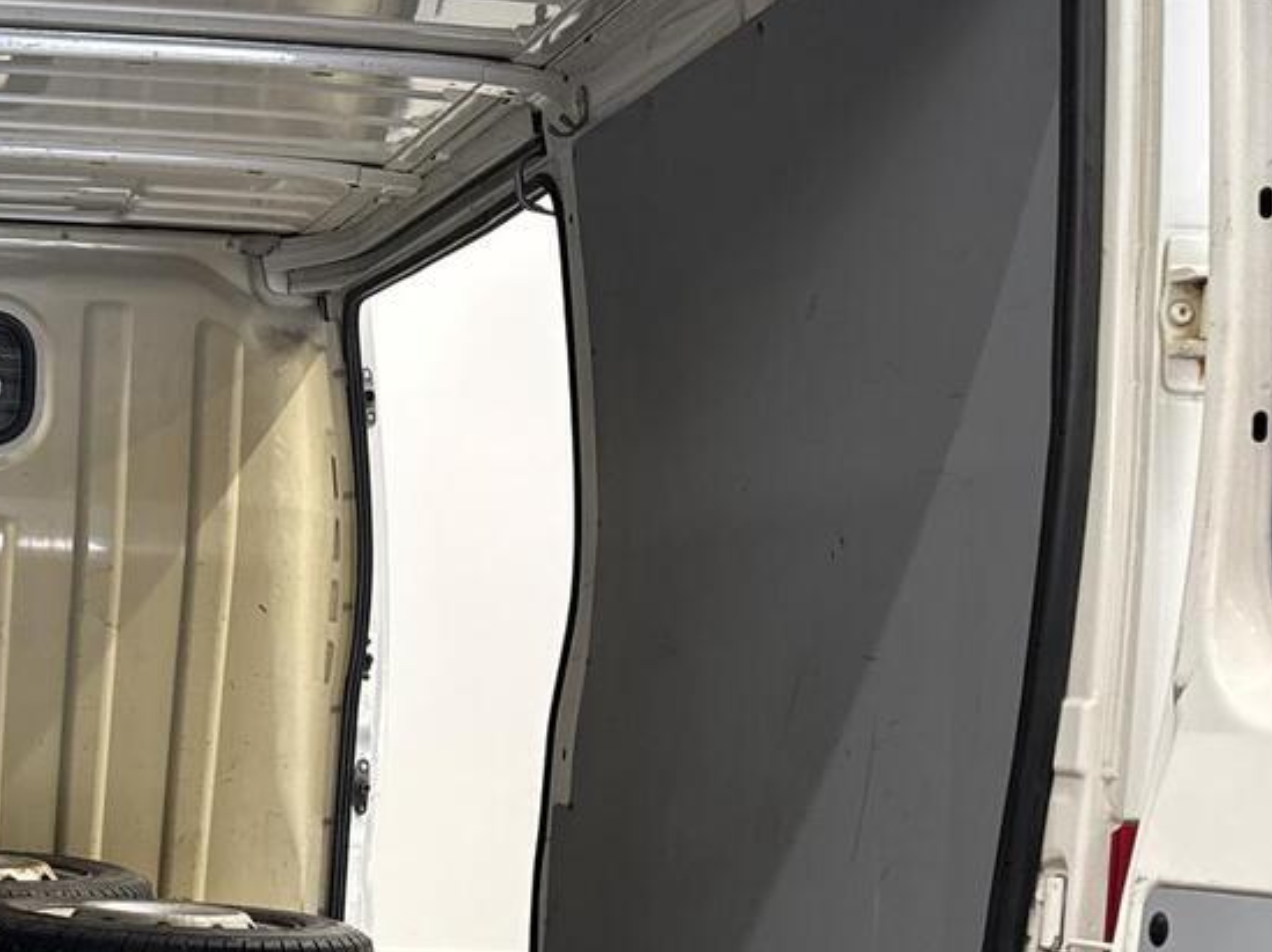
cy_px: 908
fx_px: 2313
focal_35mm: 63
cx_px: -102
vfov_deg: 22.5
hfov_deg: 28.2
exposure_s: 1/100
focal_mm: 6.76
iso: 160
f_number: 1.78
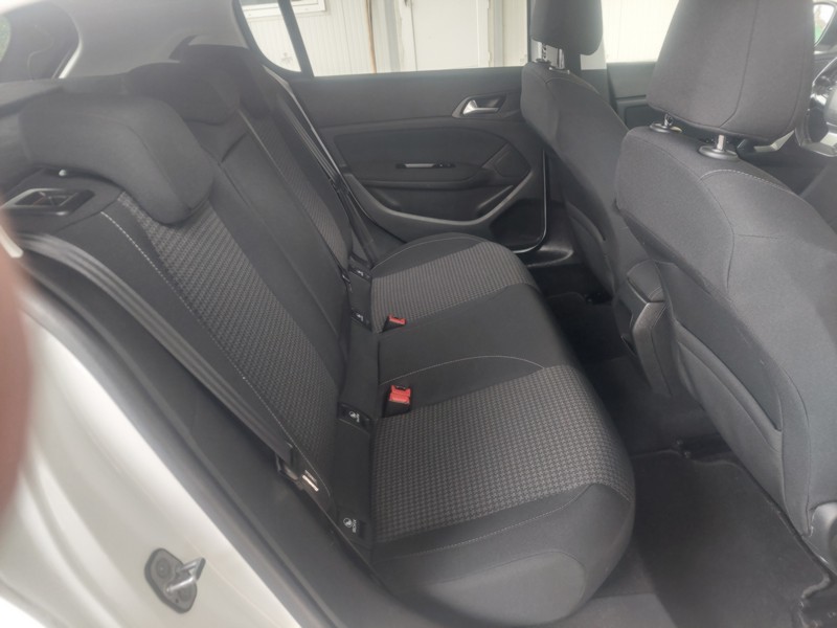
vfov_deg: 54.9
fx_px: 604
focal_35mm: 25
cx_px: 418
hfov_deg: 69.4
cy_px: 314
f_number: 1.8
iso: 400
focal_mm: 5.23
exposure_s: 1/33
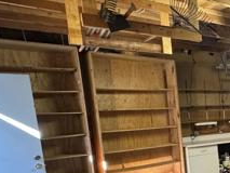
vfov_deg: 33.0
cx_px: 289
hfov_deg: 34.0
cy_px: 147
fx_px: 279
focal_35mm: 42
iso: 800
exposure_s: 1/60
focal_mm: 2.22
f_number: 2.2
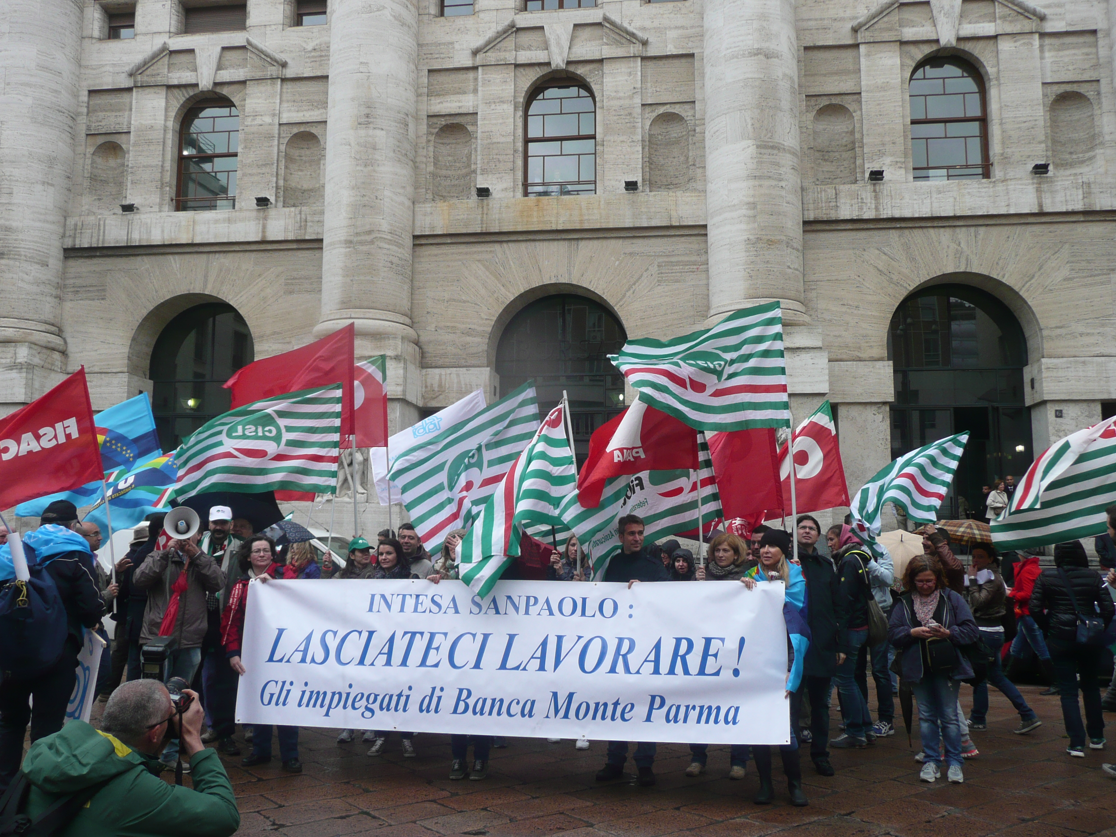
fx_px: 967
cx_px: 558
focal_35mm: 30
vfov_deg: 46.8
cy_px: 418
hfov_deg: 60.0
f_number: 3.4
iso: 100
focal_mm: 4.9
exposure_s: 1/250
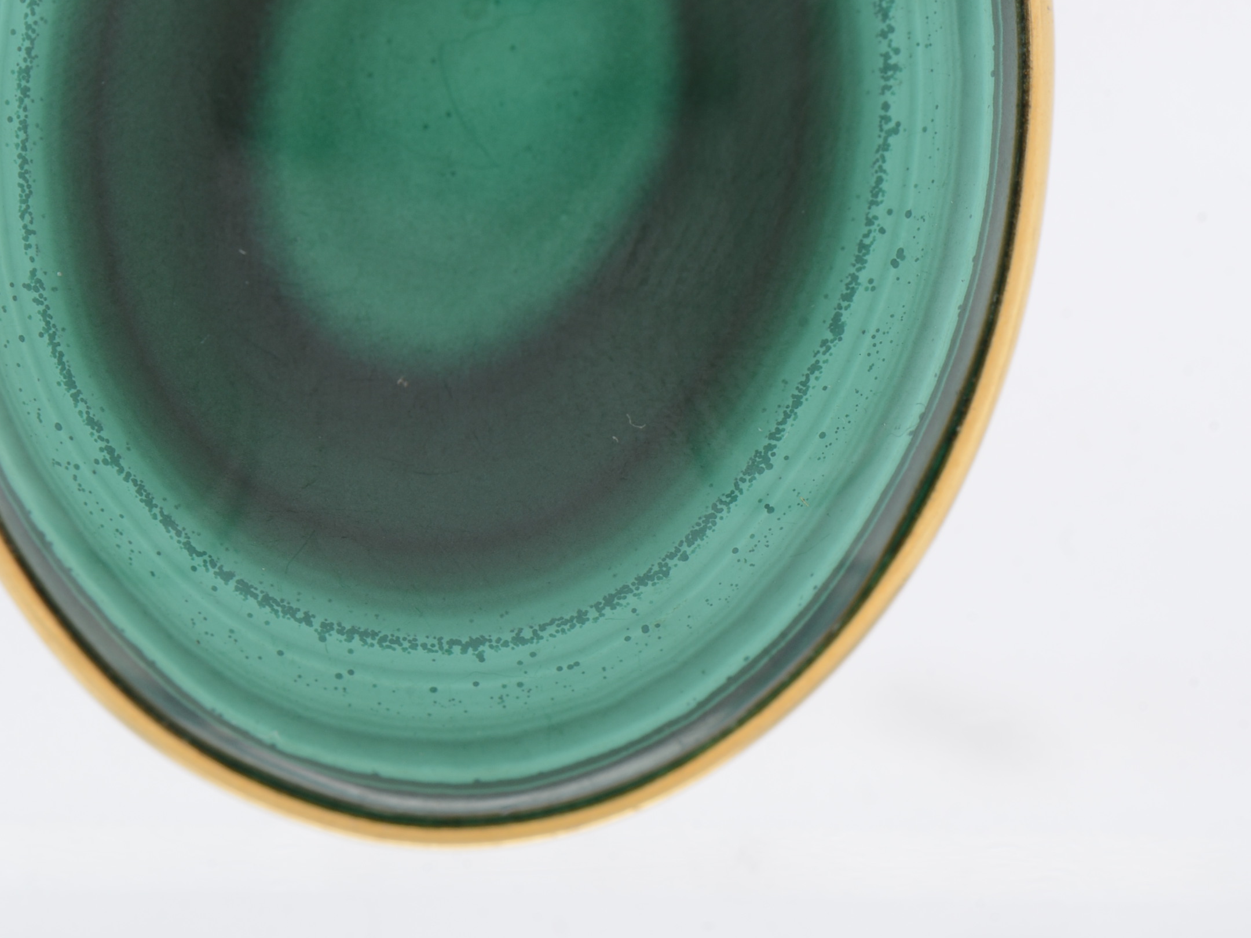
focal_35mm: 140
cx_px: 676
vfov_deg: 10.6
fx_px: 5043
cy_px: 468
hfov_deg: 14.1
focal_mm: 85
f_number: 16
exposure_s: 1/160
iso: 200
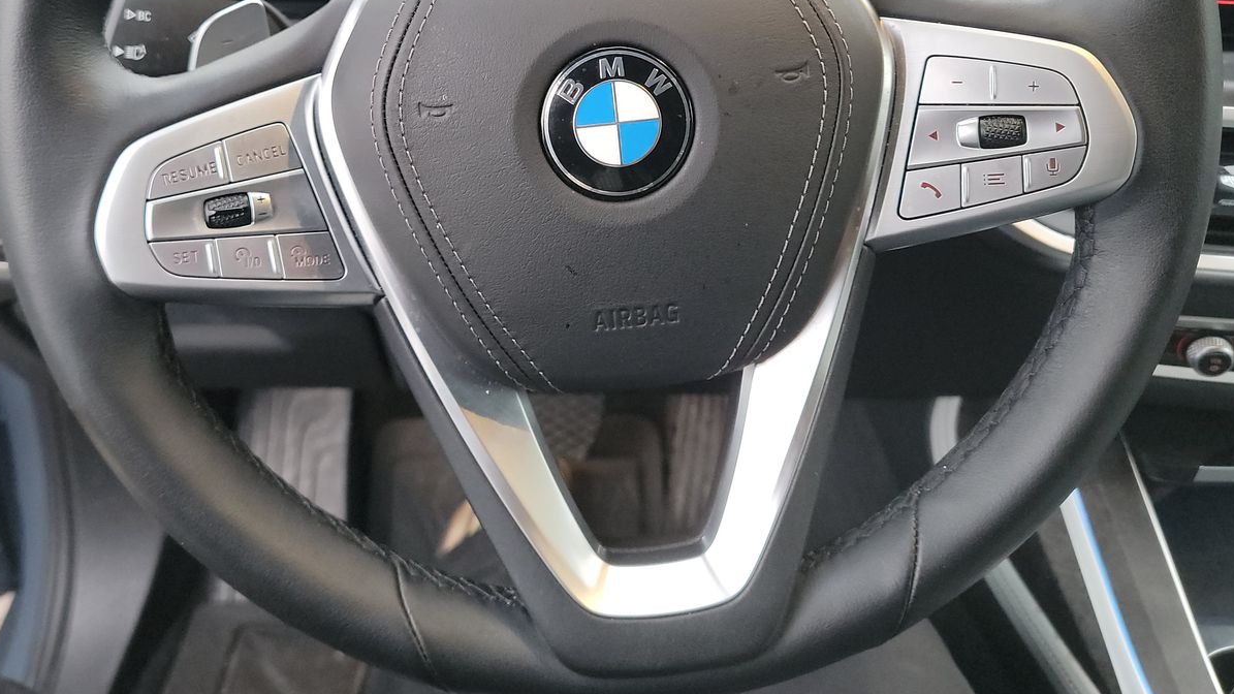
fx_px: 1145
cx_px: 537
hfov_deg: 56.5
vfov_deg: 32.6
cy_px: 116
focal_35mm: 35
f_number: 1.8
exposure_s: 1/59
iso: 806
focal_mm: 6.7
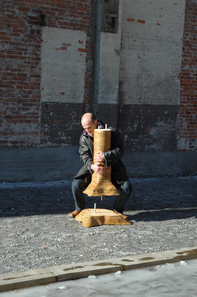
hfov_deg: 18.9
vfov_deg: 28.1
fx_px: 592
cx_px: 98
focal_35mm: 72
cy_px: 148
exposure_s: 1/250
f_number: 8
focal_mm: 48
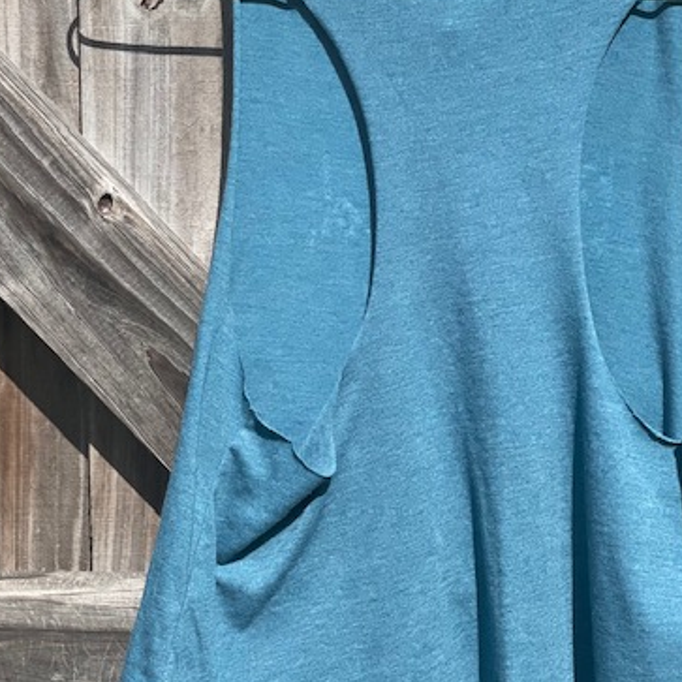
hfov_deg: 21.4
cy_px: 280
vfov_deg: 21.4
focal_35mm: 81
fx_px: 1806
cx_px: 396
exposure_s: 1/1453
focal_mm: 6
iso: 25
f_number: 2
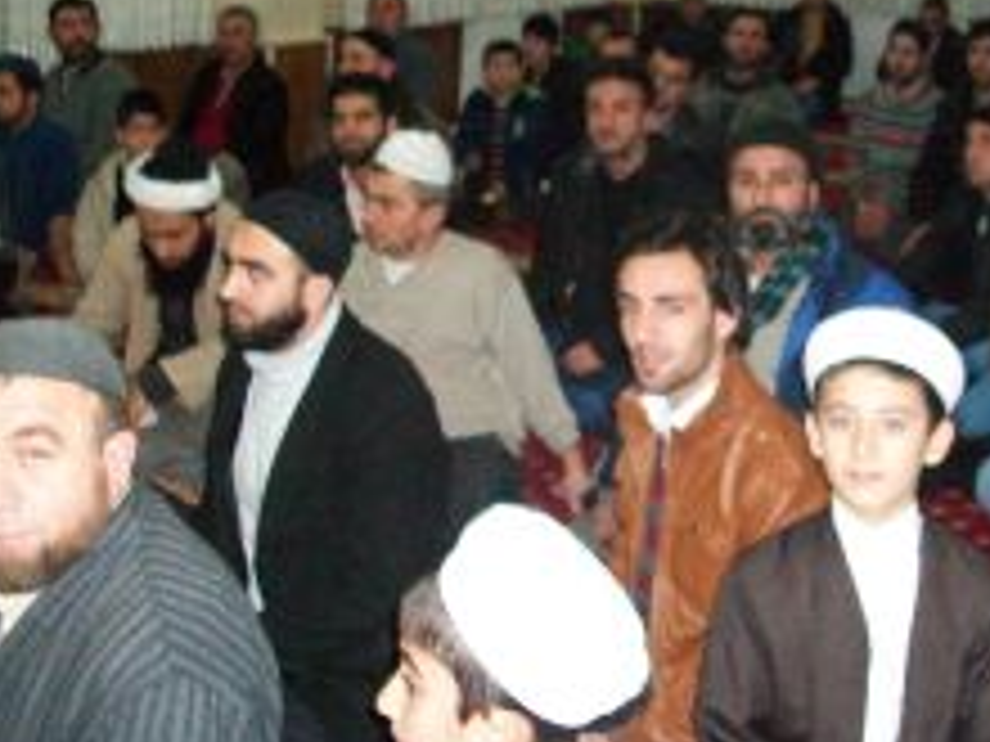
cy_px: 200
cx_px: 664
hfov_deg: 32.9
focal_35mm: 58
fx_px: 1659
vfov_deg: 25.0
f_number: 2.8
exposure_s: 1/60
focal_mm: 5.7
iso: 400
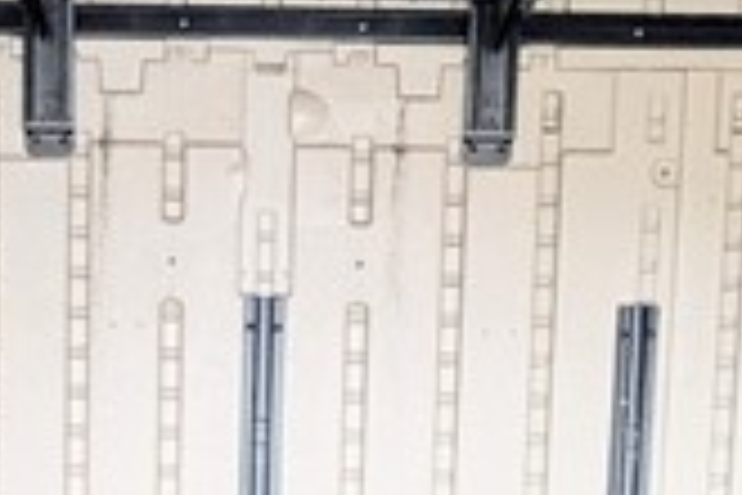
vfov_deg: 15.1
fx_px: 1731
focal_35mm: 84
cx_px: 182
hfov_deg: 23.9
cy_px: 724
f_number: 2.2
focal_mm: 1.95
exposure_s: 1/32.7
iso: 95
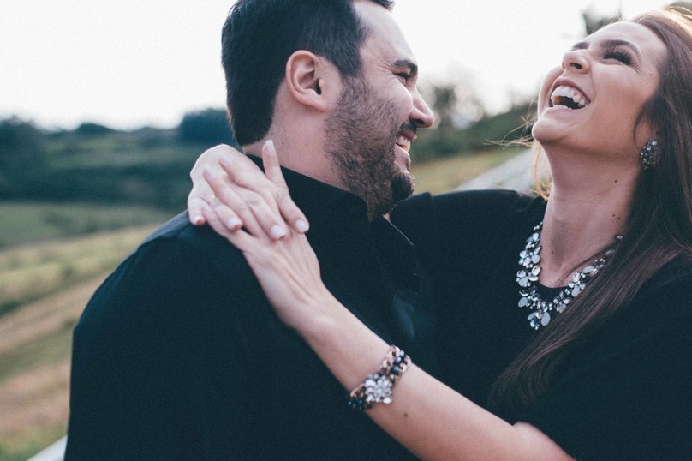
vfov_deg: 26.0
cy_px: 255
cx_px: 408
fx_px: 999
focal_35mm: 52
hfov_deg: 38.1
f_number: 2
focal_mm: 35
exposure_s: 1/1250
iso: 200
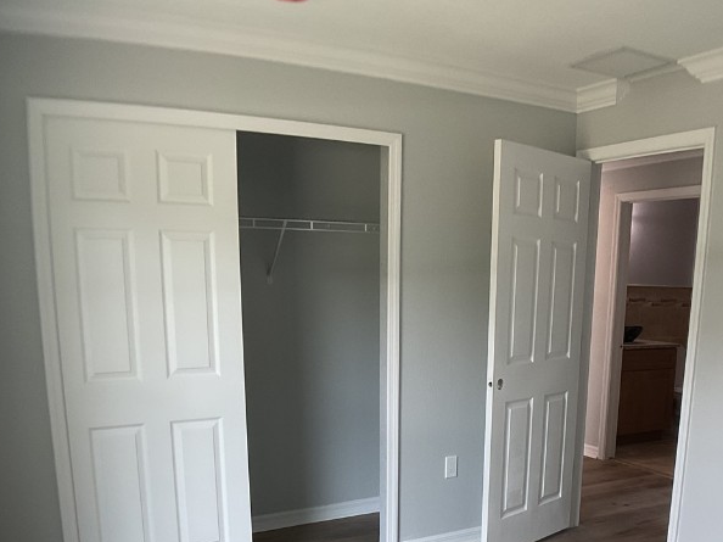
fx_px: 1044
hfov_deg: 38.0
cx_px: 439
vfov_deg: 28.4
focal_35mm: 50
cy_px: 448
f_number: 1.8
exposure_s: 1/120
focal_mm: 3
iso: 50
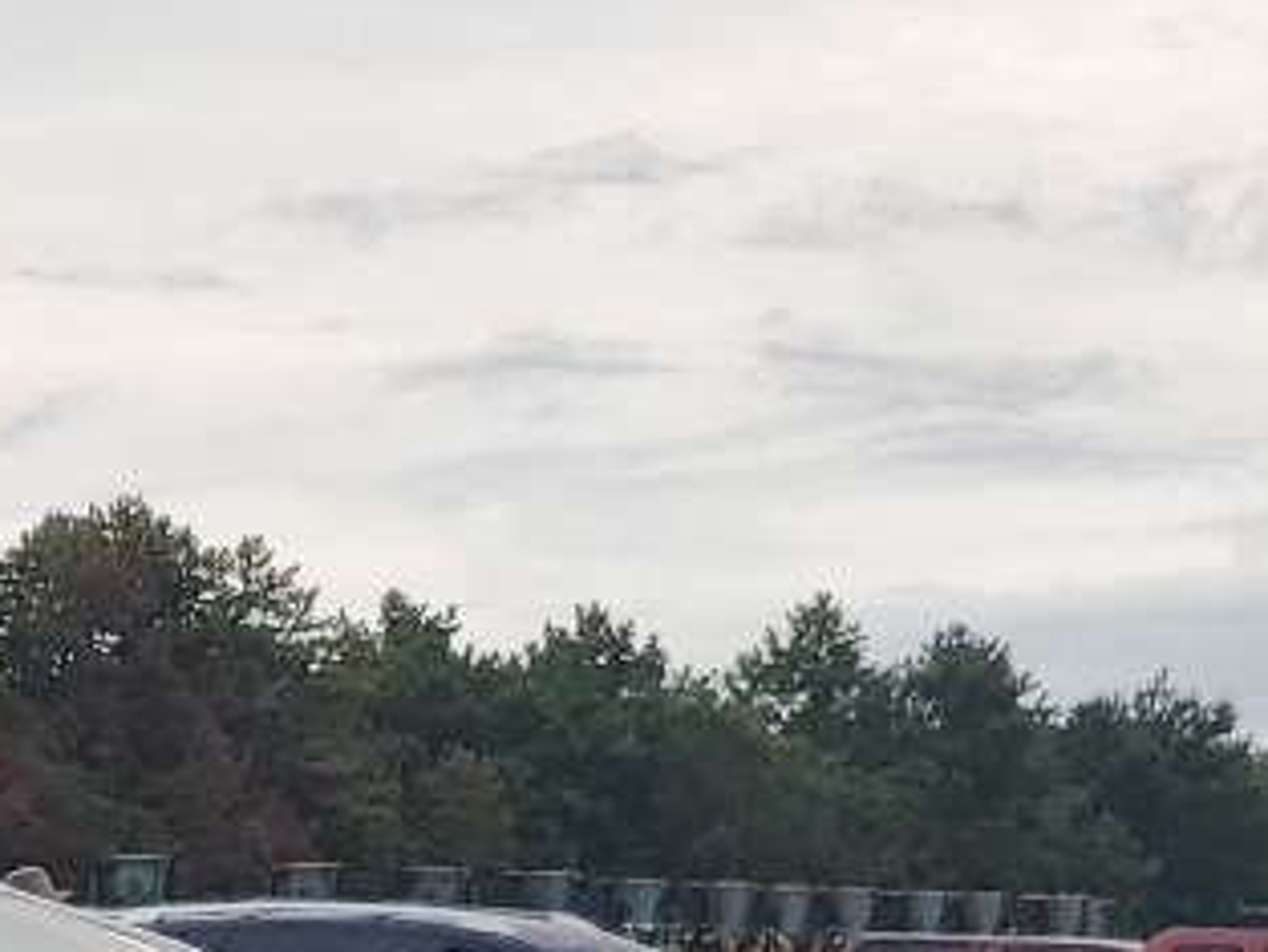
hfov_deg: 14.4
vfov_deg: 9.8
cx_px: -182
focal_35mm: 133
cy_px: 2285
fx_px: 4874
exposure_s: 1/1000
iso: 50
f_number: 1.5
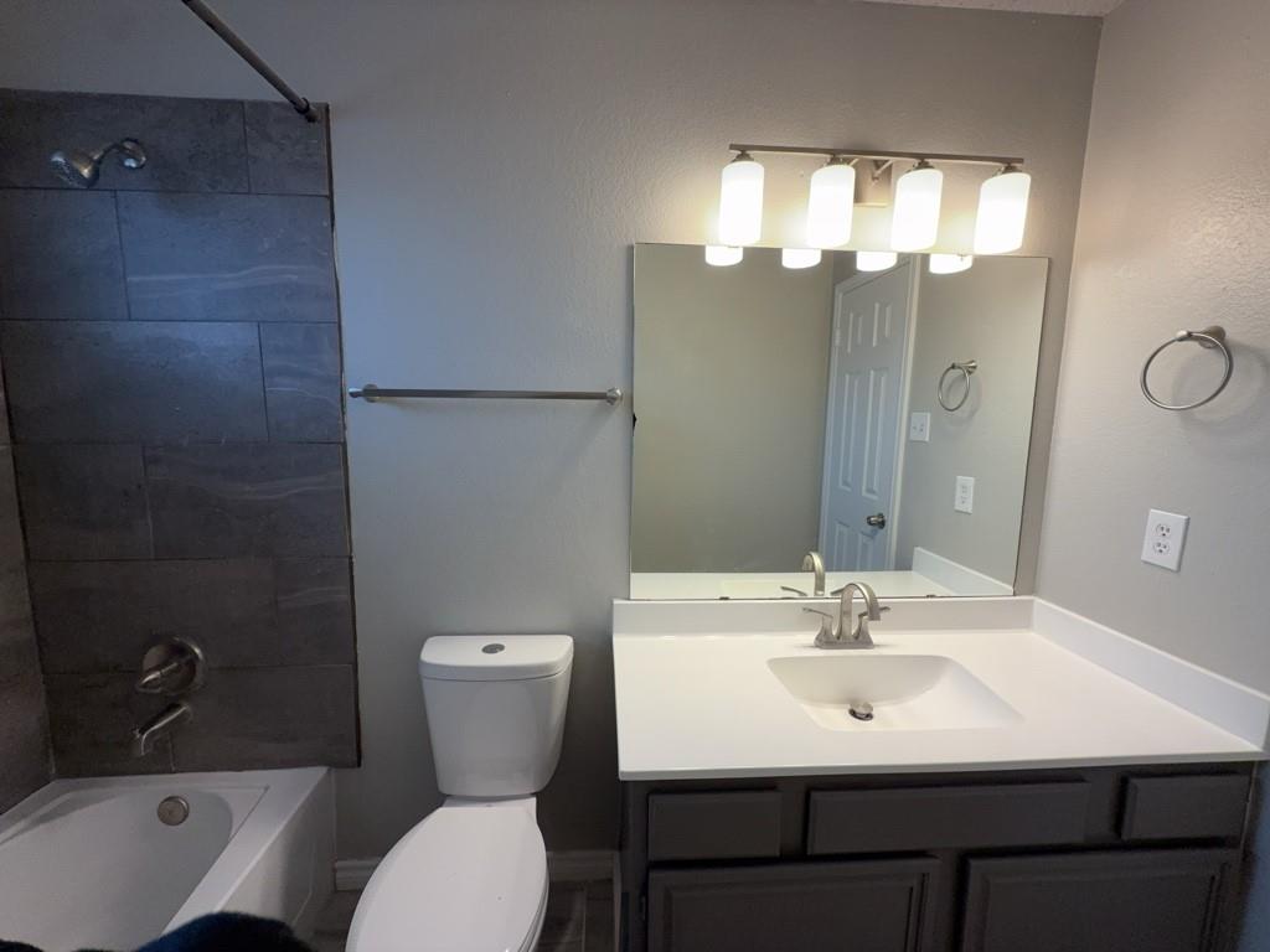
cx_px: 635
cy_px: 476
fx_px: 514
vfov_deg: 85.7
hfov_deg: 102.1
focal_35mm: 14
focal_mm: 2.22
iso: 50
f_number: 2.2
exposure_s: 1/48
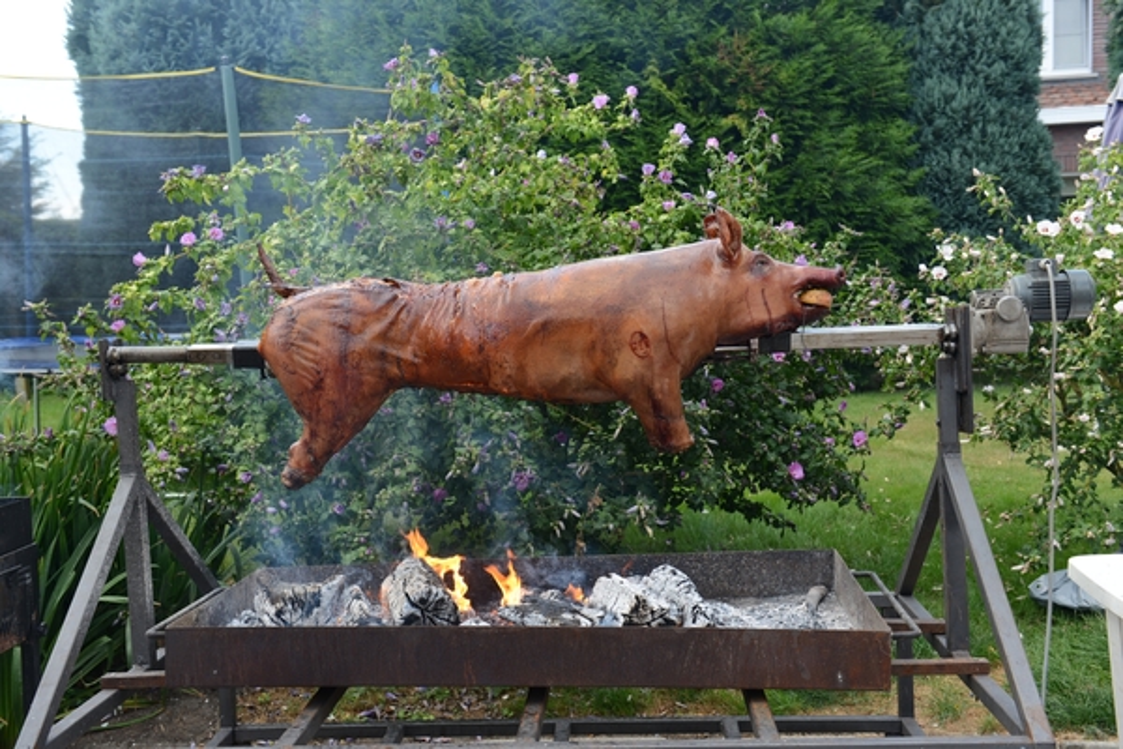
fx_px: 1372
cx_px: 562
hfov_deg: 44.5
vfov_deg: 30.5
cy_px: 374
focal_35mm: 44
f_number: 5.6
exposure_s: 1/125
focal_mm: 44
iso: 200
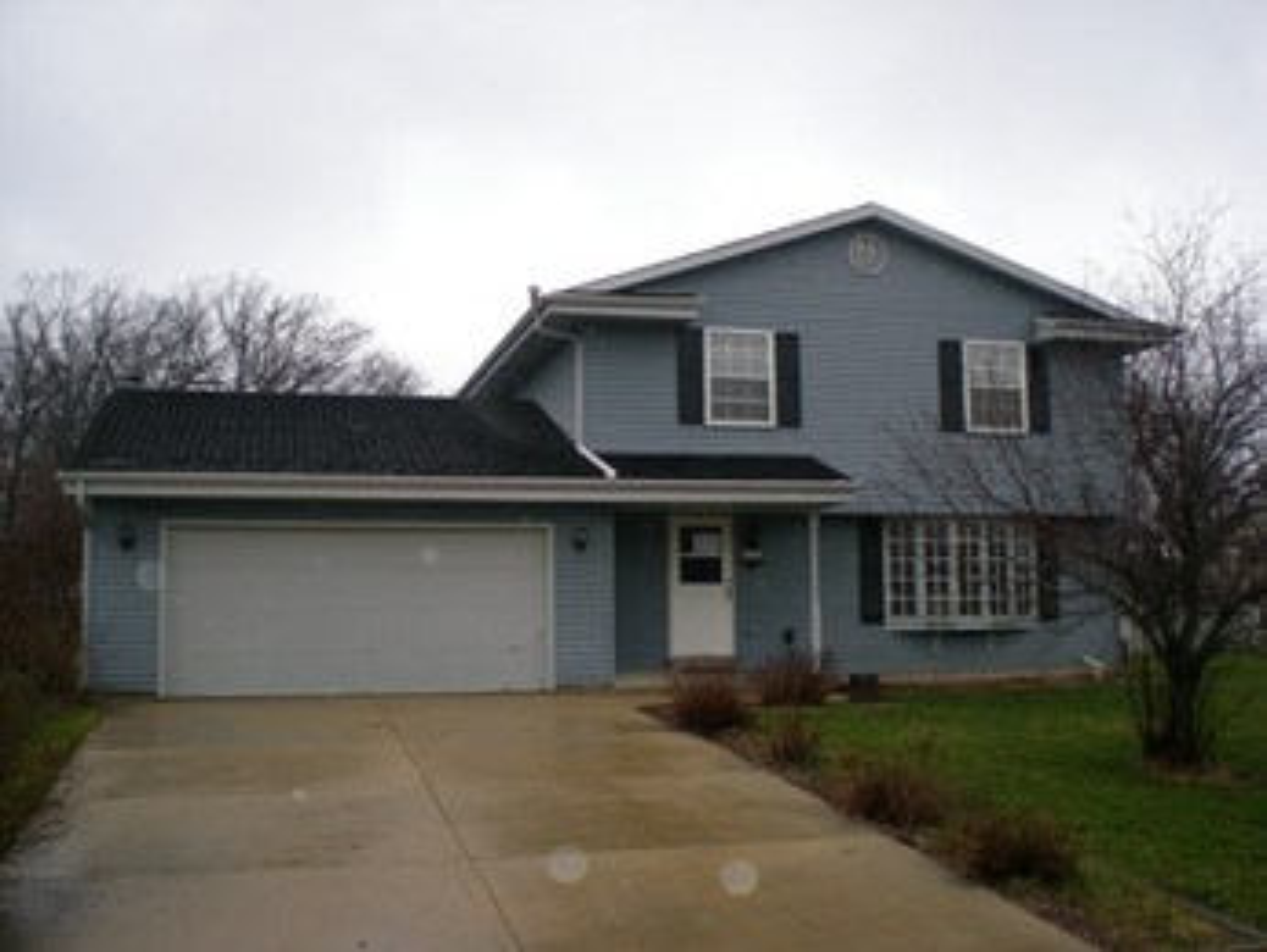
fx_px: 1392
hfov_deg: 48.9
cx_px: 634
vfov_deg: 37.8
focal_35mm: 38
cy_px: 476
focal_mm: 6.3
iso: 76
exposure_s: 1/61.8
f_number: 3.1
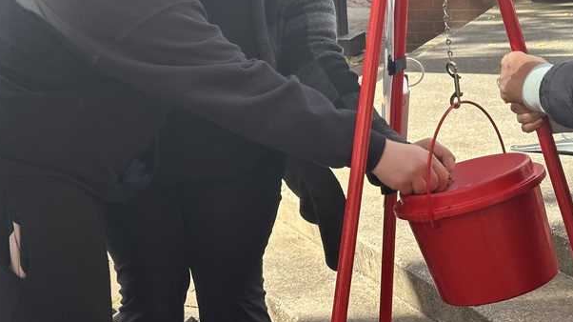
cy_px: 7
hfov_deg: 23.8
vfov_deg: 13.4
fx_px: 1352
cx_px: 199
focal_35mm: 89
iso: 64
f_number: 1.78
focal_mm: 6.86
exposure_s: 1/419
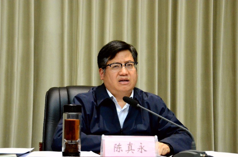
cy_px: 78
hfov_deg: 29.9
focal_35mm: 68
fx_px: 445
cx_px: 119
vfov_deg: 20.1
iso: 6400
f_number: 5.6
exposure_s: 1/400
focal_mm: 45
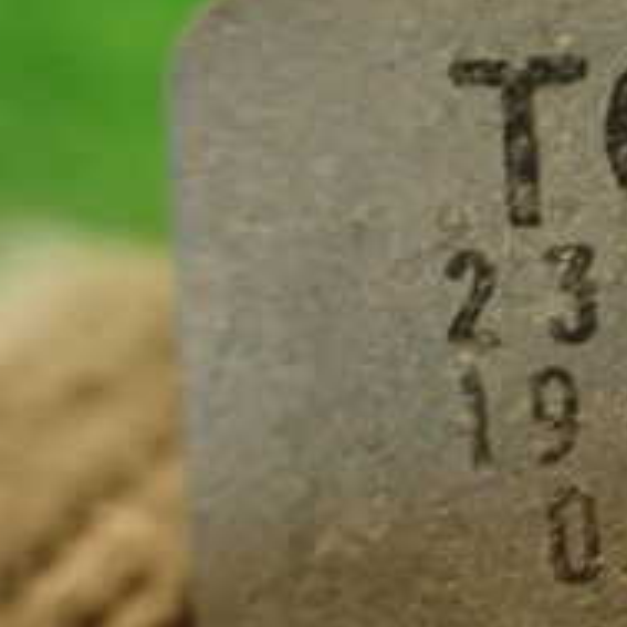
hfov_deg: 18.3
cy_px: 395
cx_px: 939
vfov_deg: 20.6
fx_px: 1721
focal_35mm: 84
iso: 400
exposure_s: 1/30
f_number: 2.3
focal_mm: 5.4
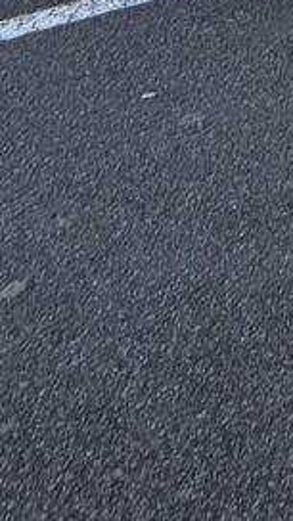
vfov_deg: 13.8
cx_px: 919
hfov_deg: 9.9
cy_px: -826
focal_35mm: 86
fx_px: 1188
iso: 50
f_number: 2.2
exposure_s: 1/502
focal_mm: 2.22
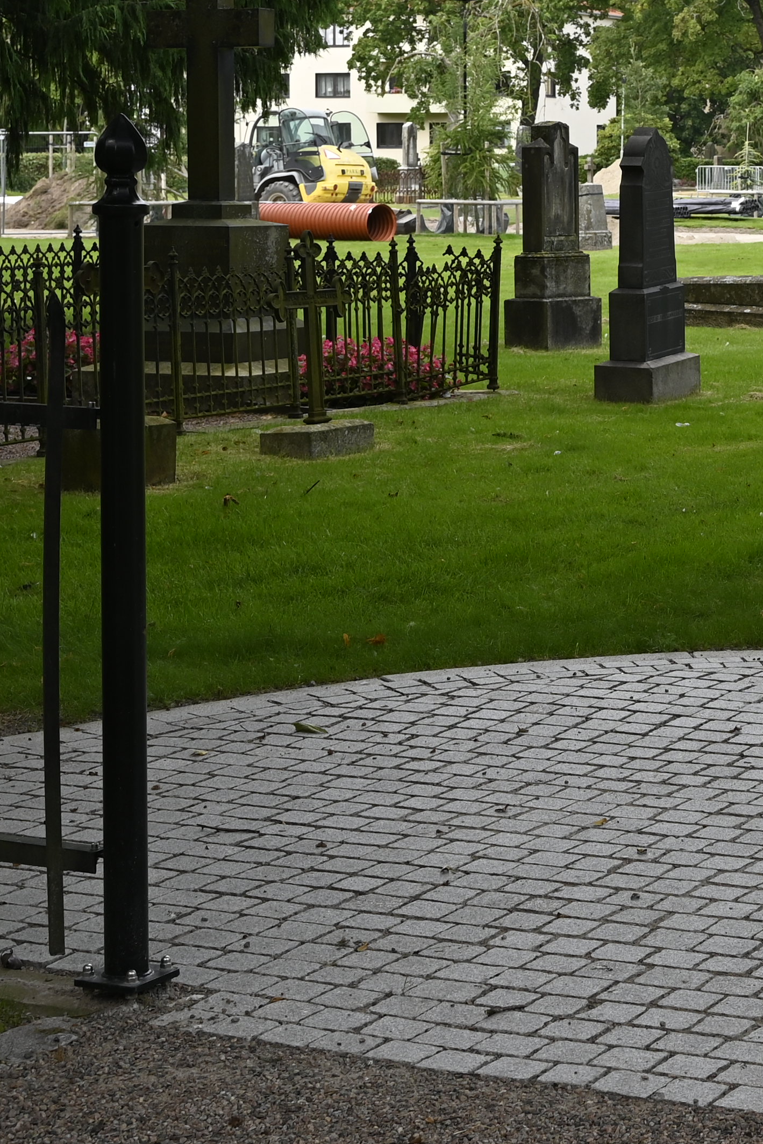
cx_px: 994
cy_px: 272
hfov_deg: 14.8
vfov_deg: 22.9
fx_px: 2798
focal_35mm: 88
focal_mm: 31
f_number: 5.6
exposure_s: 1/250
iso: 140
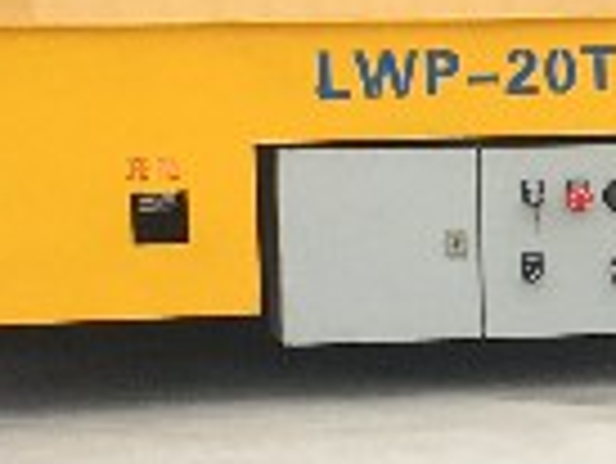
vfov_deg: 6.9
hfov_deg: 8.5
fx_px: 3847
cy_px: 441
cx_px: 1385
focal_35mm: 216
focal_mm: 4.15
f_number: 2.2
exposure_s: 1/450
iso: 25
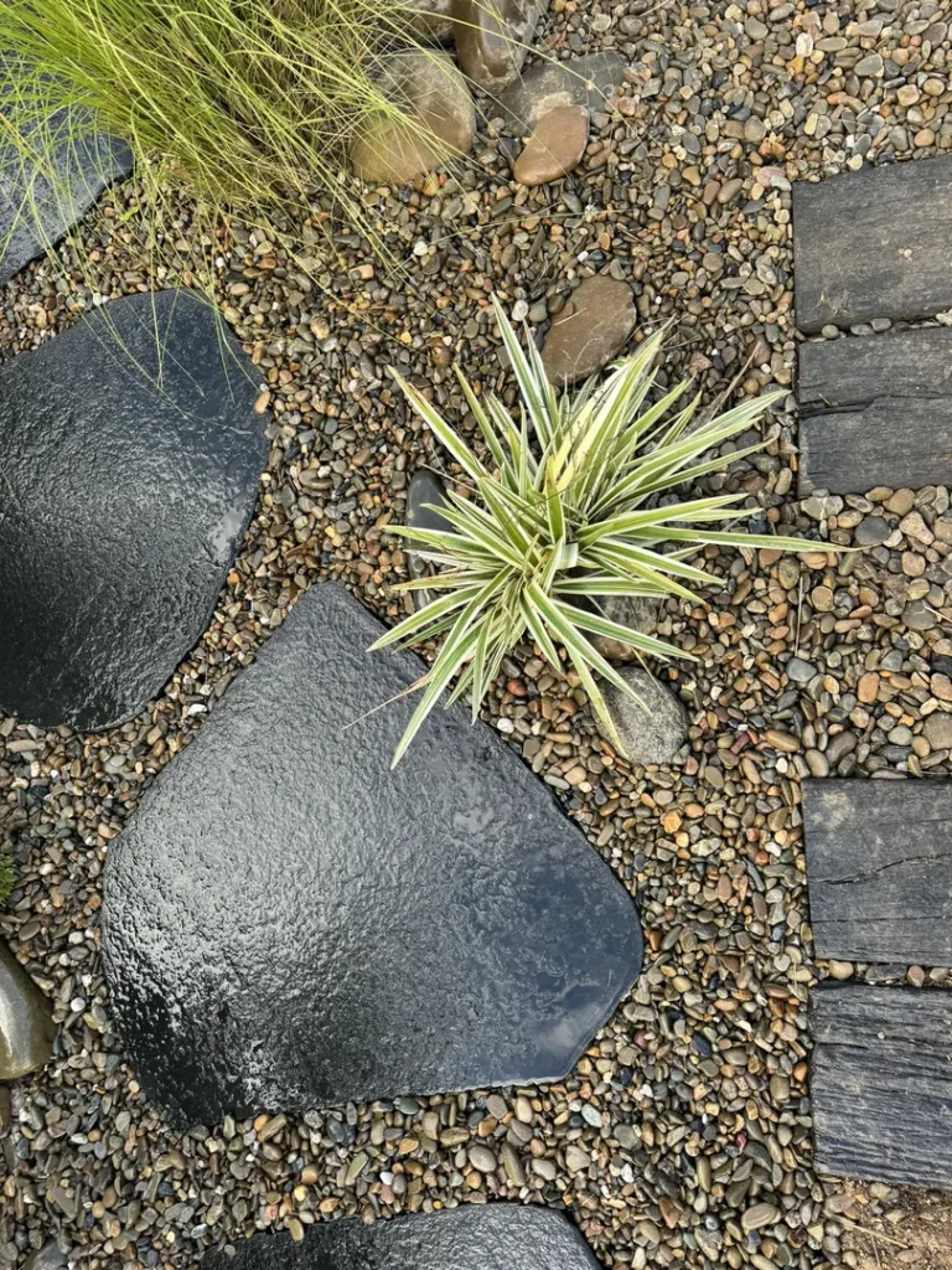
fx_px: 880
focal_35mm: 24
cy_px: 635
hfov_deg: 56.8
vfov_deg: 71.6
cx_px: 476
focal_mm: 6.76
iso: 64
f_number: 1.78
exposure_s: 1/144
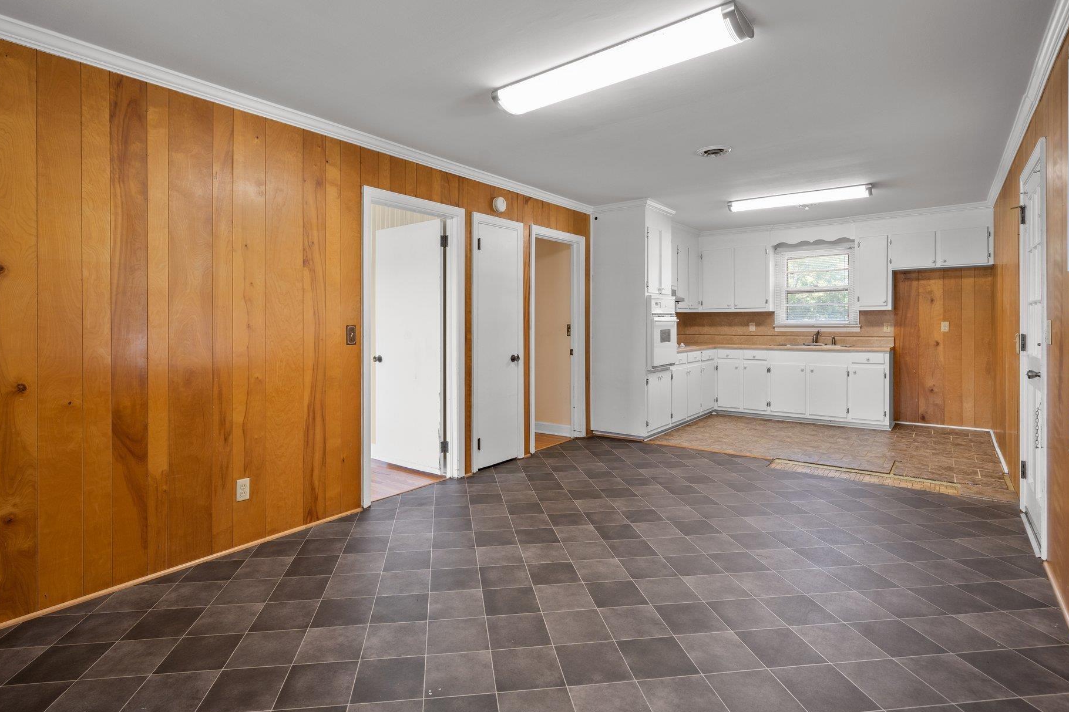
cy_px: 330
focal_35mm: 18
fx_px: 534
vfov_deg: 67.3
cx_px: 512
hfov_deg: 90.0
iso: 320
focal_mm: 16
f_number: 8
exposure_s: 1/15
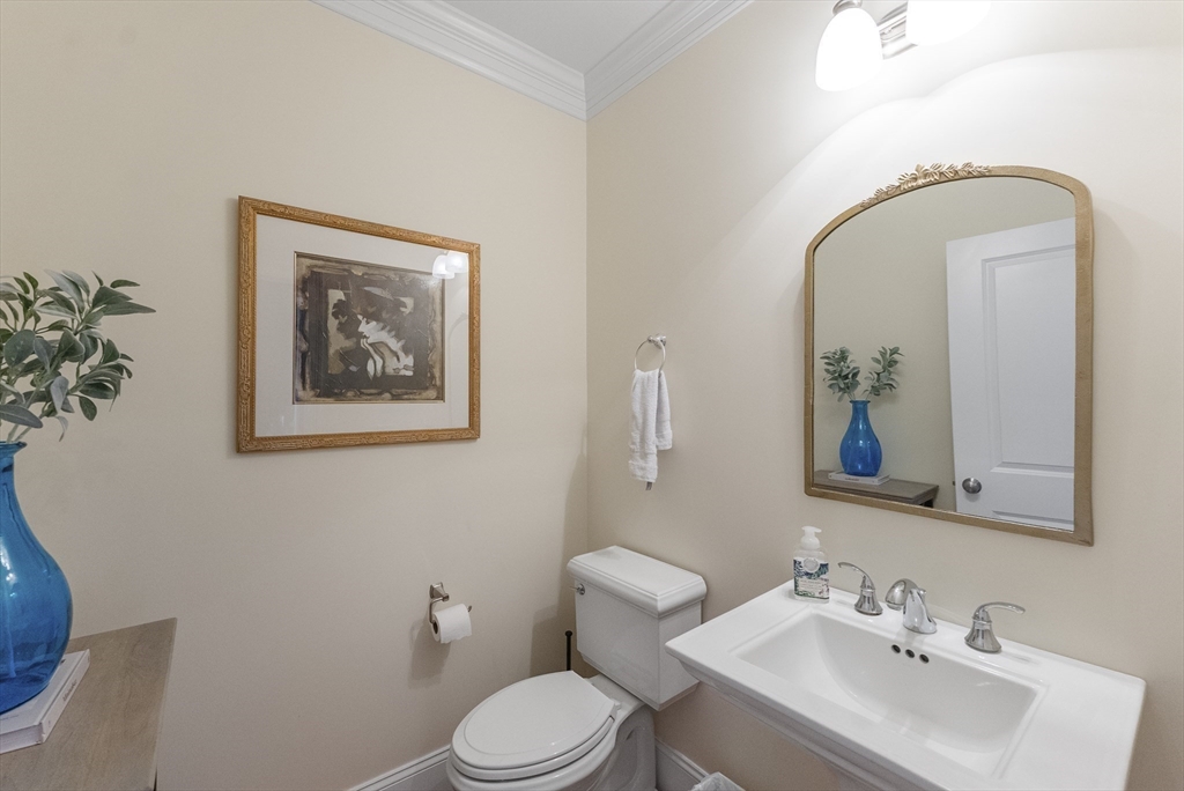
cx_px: 592
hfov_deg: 104.2
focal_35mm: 14
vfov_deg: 81.3
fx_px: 461
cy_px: 396
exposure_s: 1/100
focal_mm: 14
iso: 2000
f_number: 5.6
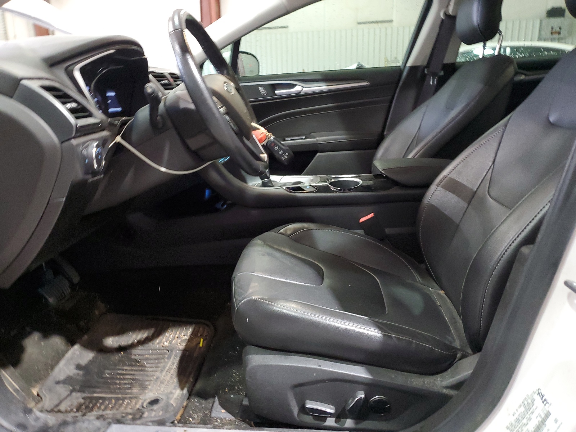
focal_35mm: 26
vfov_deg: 53.1
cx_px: 288
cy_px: 216
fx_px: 433
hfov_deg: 67.3
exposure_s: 1/20
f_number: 1.5
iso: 305
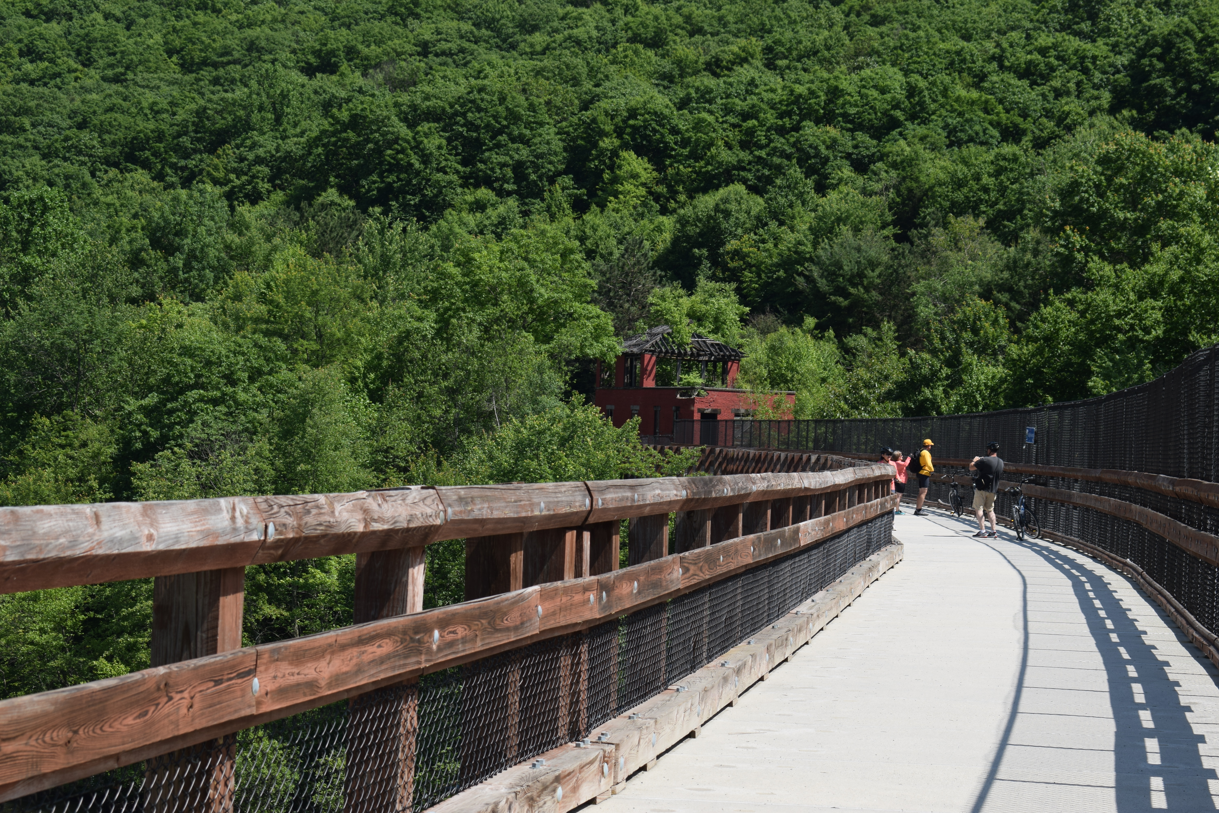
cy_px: 406
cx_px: 610
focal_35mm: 78
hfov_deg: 26.0
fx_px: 2641
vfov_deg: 17.5
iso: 100
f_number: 10
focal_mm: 52
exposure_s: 1/200
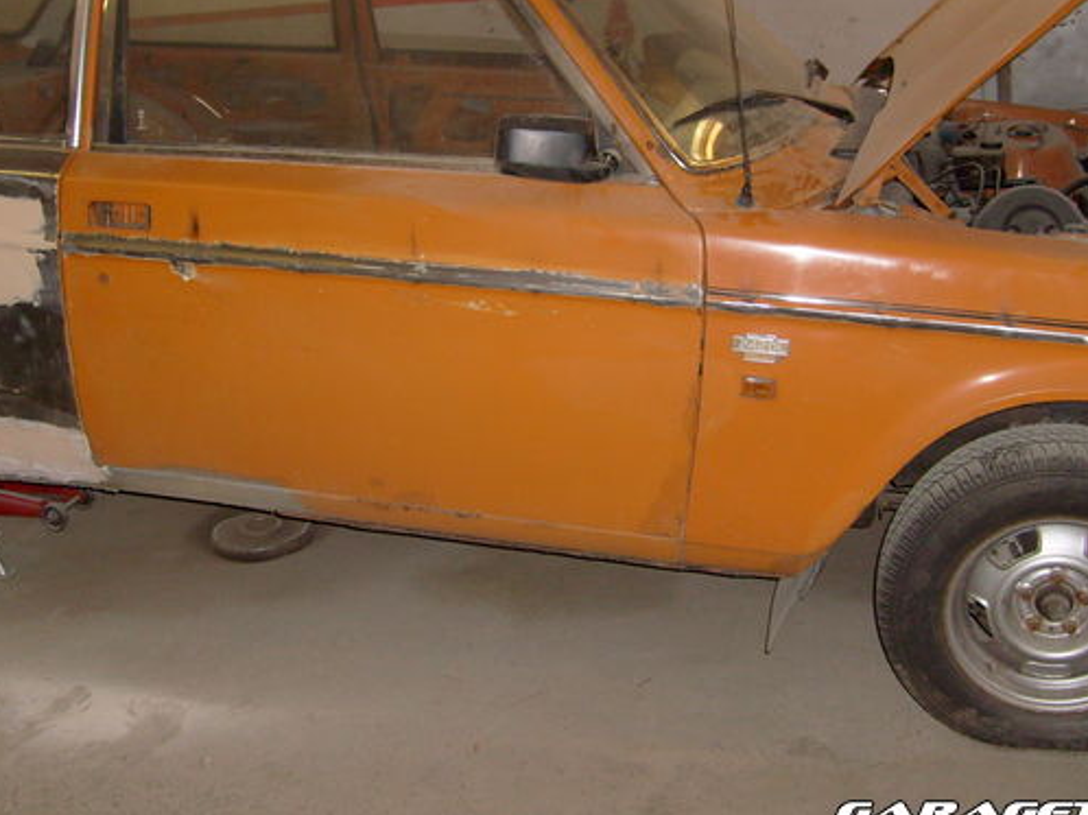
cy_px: 310
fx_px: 1414
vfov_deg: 32.0
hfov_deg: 42.1
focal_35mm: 45
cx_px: 511
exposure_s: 1/45
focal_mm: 5.8
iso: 100
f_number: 2.8
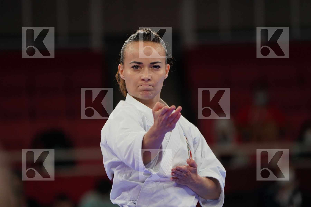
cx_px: 156
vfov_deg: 3.4
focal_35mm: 400
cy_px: 104
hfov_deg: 5.2
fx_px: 3455
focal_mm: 400
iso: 1000
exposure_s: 1/500
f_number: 5.6
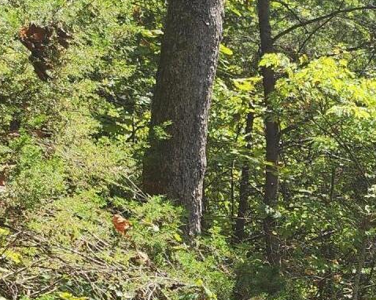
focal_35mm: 94
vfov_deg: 15.5
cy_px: 397
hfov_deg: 17.3
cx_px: 639
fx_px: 1046
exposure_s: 1/249
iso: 12
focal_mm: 6.4
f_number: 1.8
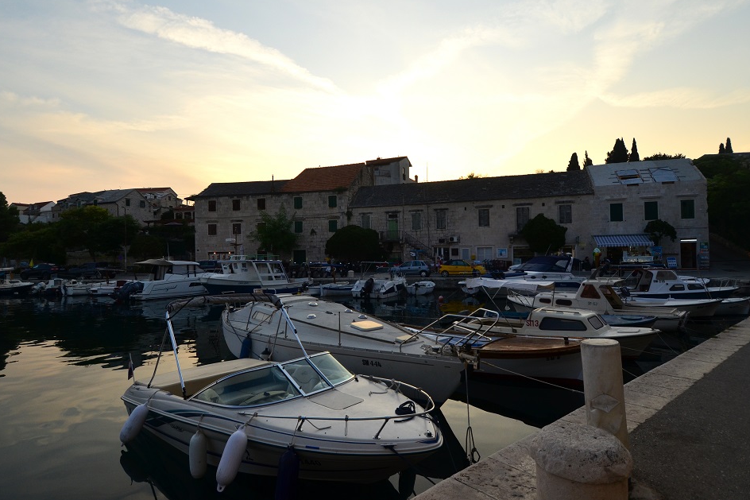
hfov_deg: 86.9
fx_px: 396
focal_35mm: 19
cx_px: 375
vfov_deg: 64.5
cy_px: 240
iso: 400
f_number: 5.6
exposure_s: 1/800
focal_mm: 12
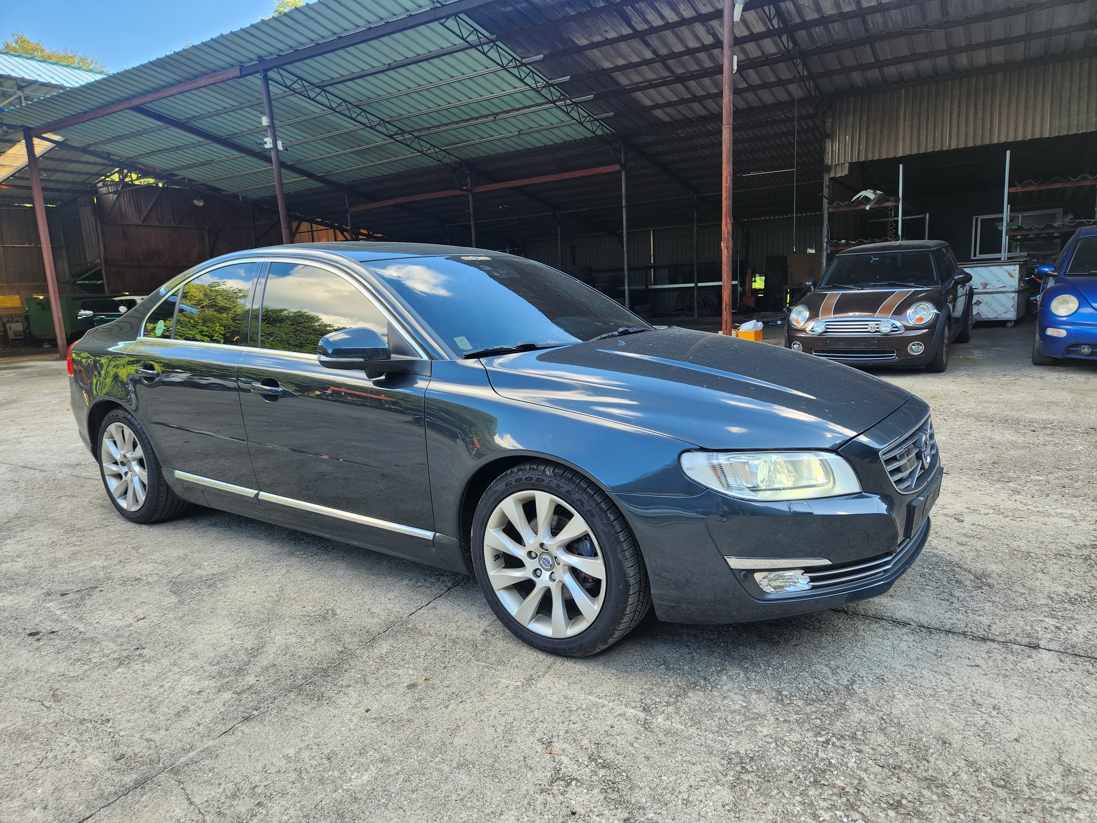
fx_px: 729
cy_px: 412
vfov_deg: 58.9
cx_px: 548
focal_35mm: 23
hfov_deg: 73.9
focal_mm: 5.4
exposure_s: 1/180
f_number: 1.8
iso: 25
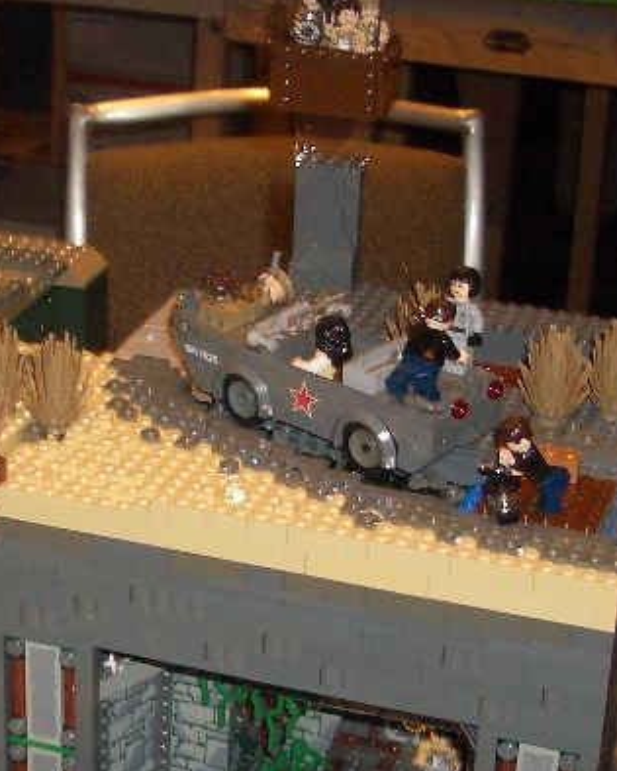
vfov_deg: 19.2
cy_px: 434
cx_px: 51
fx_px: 2283
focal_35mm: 100
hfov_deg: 15.2
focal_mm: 5.8
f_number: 2.6
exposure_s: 1/60
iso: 100
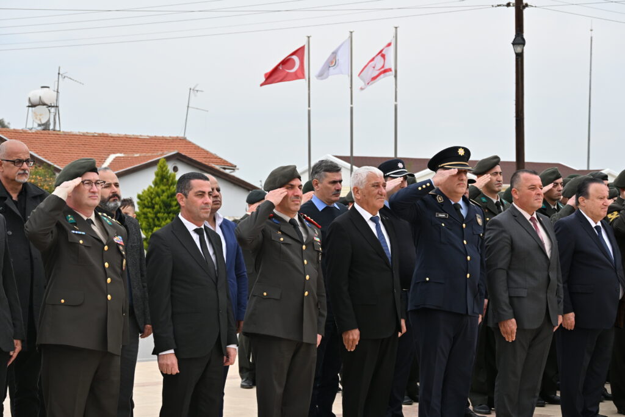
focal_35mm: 90
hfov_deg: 22.6
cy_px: 208
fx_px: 1563
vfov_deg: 15.2
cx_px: 312
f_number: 6.3
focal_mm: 60
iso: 200
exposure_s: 1/320
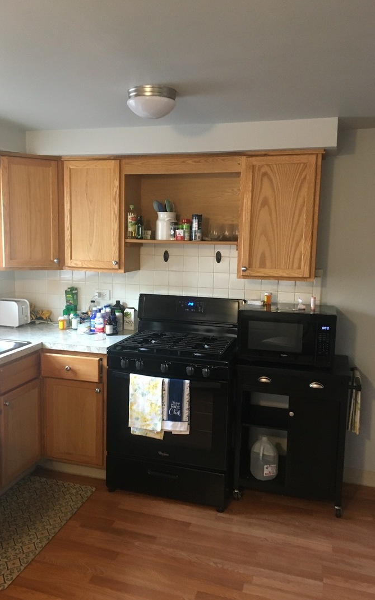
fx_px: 507
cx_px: 164
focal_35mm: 31
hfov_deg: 40.5
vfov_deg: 61.2
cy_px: 301
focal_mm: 4.15
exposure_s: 1/24
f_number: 2.2
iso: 200
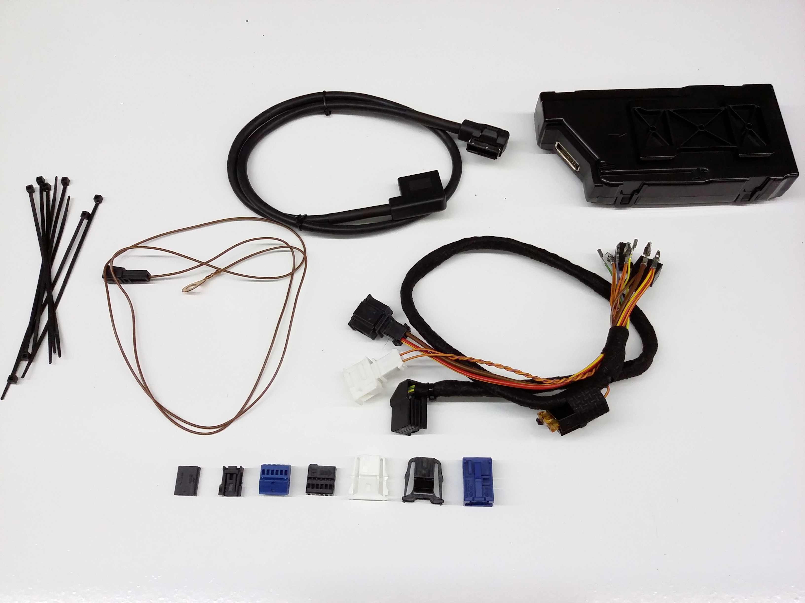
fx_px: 744
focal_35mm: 32
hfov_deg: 56.8
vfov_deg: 44.2
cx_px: 402
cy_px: 302
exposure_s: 1/24
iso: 200
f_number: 2.4
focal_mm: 3.4
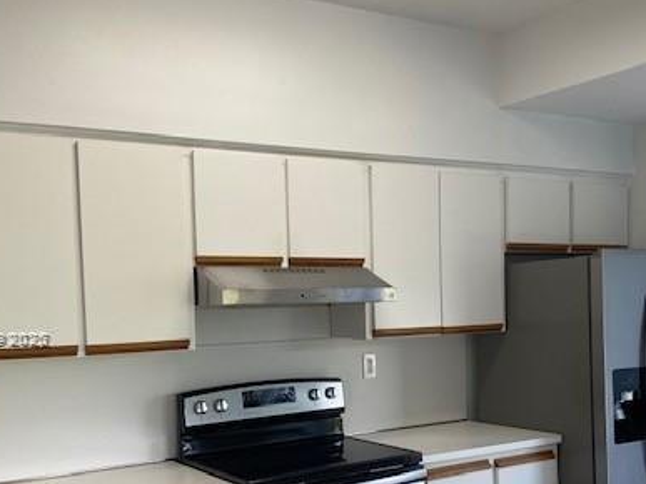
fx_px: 802
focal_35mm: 43
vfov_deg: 33.2
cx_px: 352
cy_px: 339
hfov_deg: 43.8
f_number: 1.8
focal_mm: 4.25
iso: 80
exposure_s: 1/120
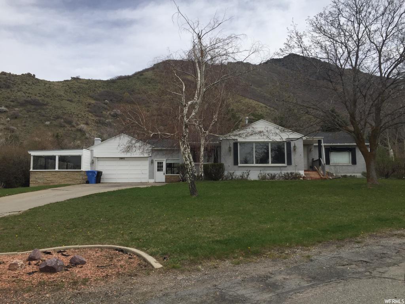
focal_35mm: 29
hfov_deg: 61.7
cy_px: 152
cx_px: 202
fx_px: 339
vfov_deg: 48.2
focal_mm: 4.15
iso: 32
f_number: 2.2
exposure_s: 1/2825
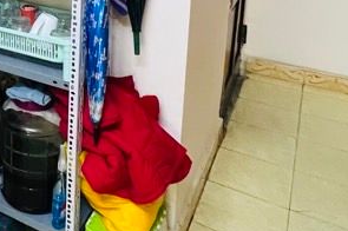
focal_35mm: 47
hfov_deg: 35.2
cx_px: -46
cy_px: -57
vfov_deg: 25.3
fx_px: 454
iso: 500
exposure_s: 1/50
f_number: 1.8
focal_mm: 1.57
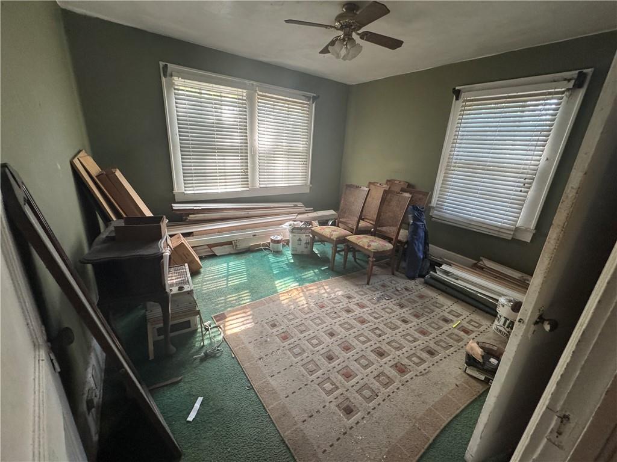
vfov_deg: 85.7
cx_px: 308
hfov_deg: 102.1
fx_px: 250
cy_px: 231
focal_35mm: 14
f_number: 2.2
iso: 320
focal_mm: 2.22
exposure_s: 1/86
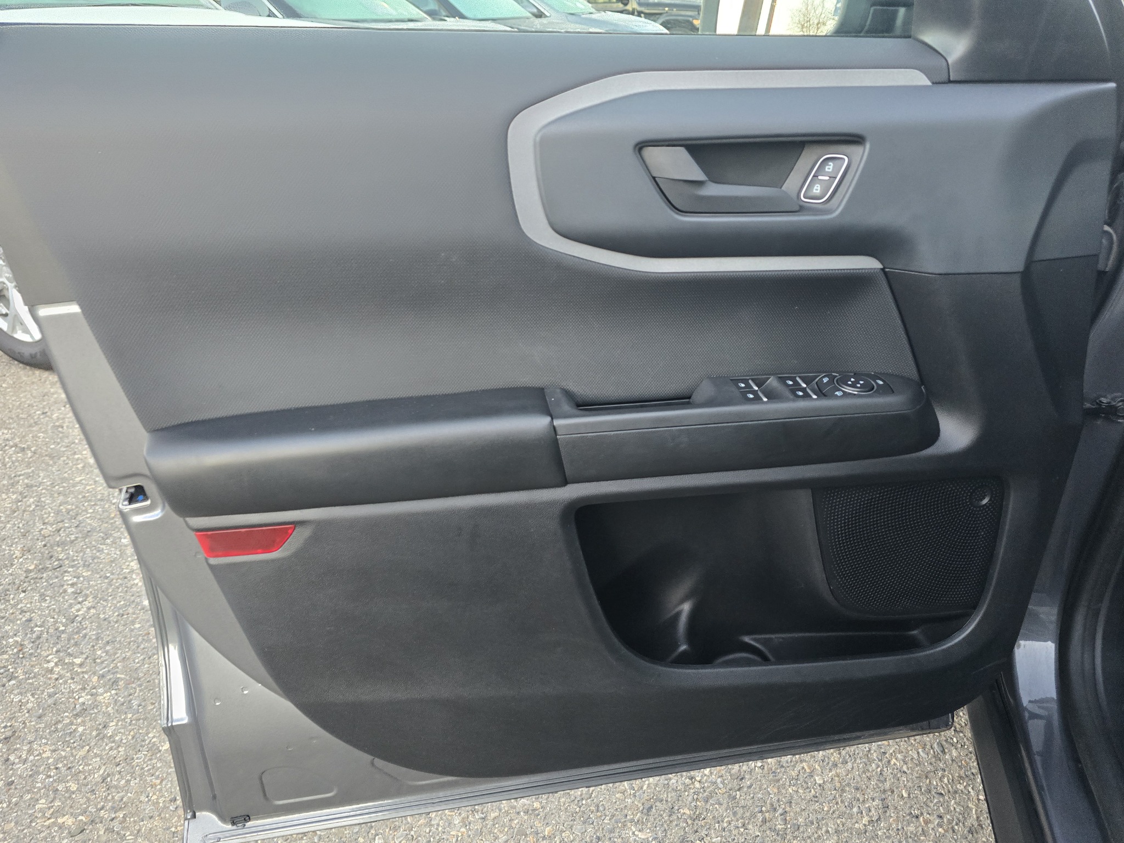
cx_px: 562
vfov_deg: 58.9
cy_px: 422
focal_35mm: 23
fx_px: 747
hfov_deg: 73.9
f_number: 1.7
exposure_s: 1/120
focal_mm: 6.3
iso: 400
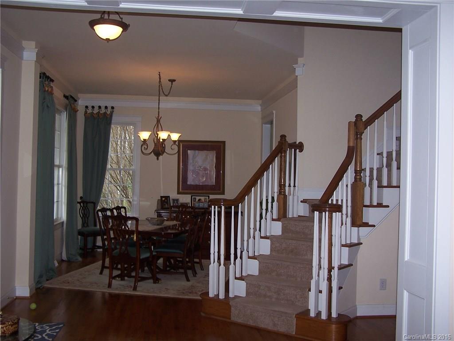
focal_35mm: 38
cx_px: 227
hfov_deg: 49.0
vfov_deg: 37.7
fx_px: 498
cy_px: 170
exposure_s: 1/60
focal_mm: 6.3
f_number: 2.8
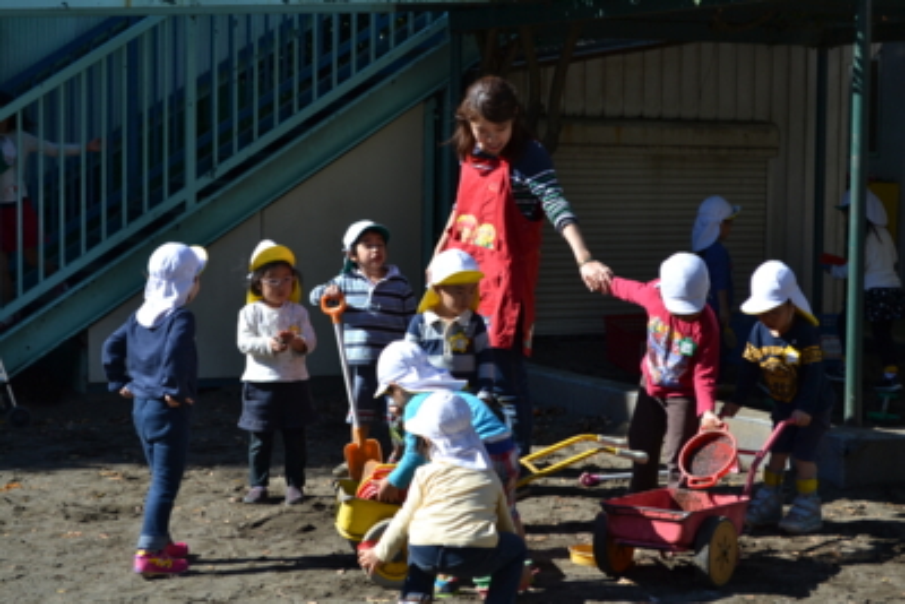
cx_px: 452
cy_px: 302
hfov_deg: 24.6
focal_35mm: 82
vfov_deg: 16.6
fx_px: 2075
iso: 100
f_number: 7.1
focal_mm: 55
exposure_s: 1/200
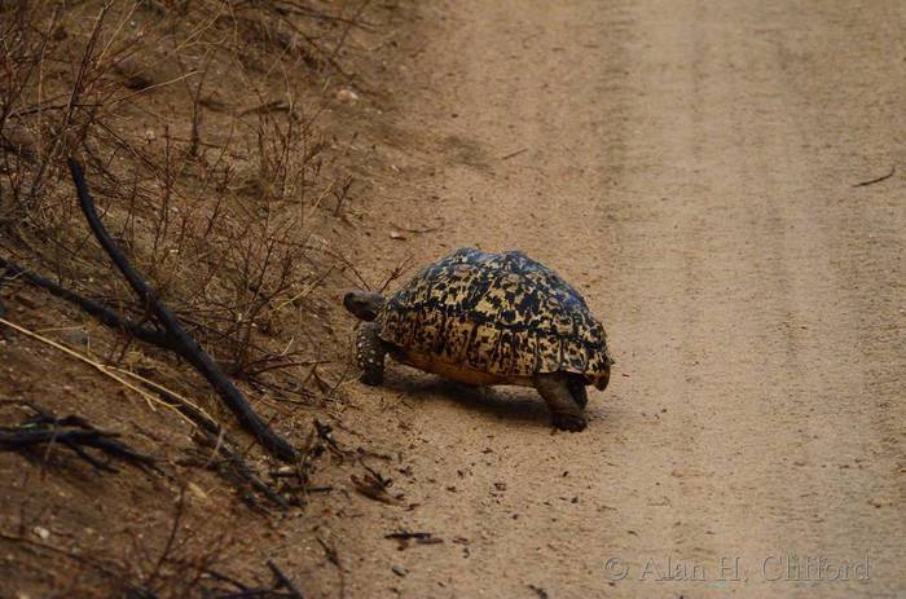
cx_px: 453
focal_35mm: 262
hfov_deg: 7.9
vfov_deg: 5.2
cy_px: 300
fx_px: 6590
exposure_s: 1/250
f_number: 5
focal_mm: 175
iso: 6400
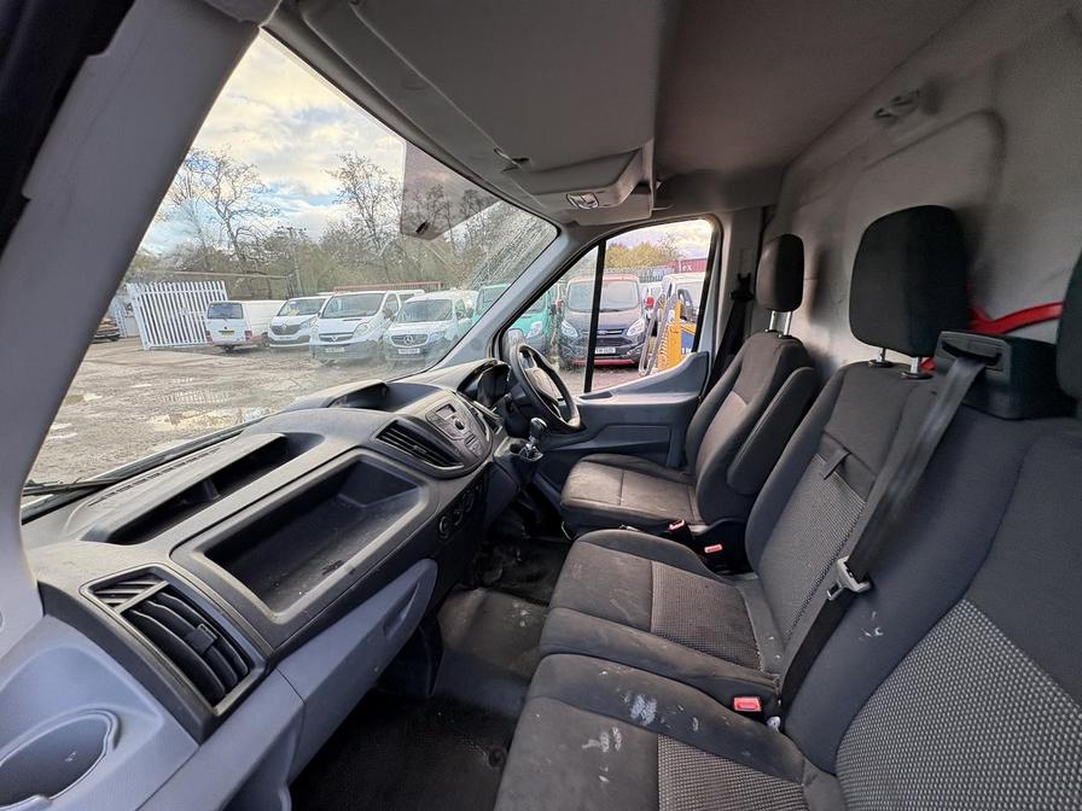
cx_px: 541
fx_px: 438
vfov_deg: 85.7
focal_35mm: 14
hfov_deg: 102.1
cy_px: 406
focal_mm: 2.22
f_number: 2.2
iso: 64
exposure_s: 1/99
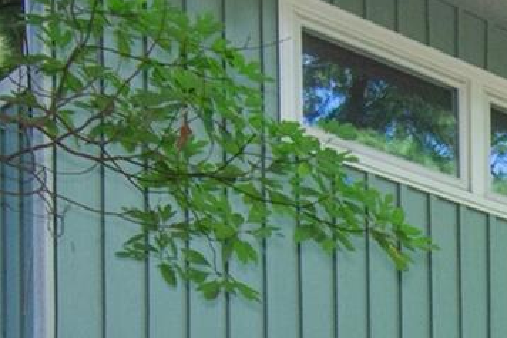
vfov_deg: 13.3
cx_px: 705
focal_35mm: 95
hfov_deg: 19.4
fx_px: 1335
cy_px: 558
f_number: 11
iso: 640
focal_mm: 11
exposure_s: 1/80
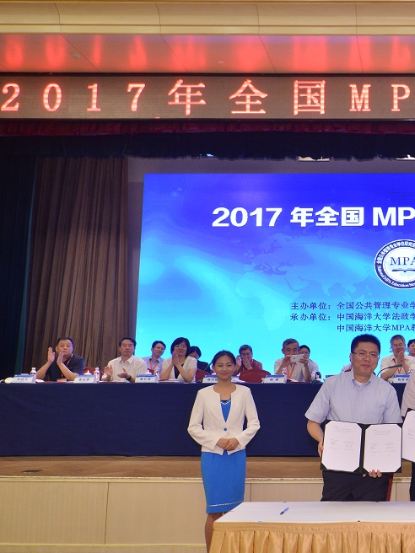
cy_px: 279
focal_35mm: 41
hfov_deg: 32.3
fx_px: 655
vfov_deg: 45.8
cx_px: 417
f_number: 7.1
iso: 1600
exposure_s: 1/100
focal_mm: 28
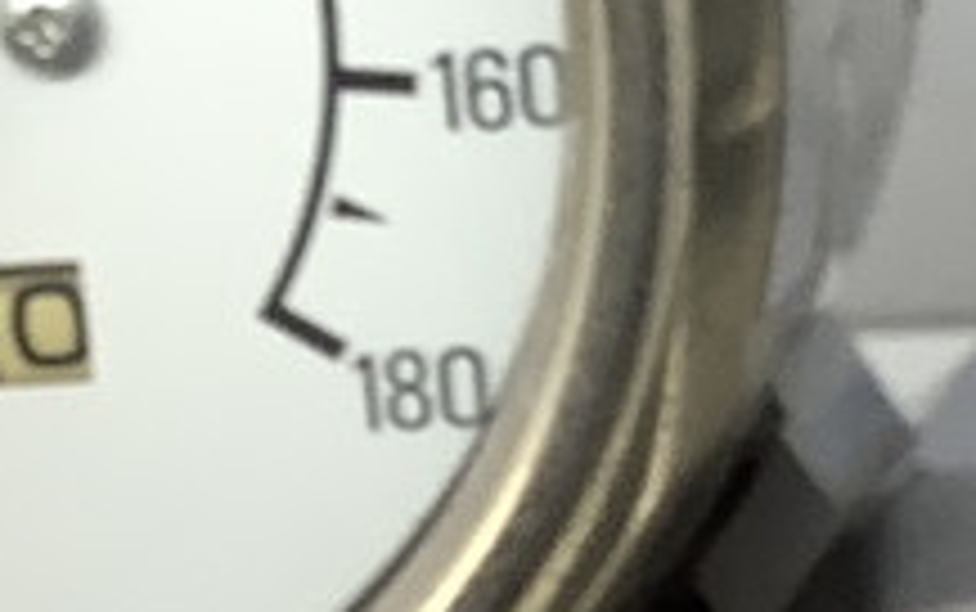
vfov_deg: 6.8
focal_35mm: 194
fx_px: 5164
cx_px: 1552
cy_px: 122
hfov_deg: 10.4
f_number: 2.4
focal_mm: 3.3
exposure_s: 1/60
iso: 50
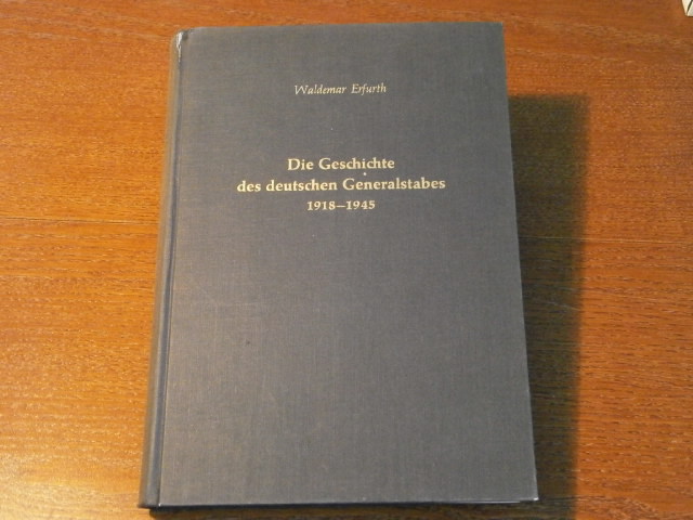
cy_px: 260
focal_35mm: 46
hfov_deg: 41.2
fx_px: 921
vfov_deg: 31.5
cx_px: 346
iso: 800
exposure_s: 1/15
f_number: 3.8
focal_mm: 8.1
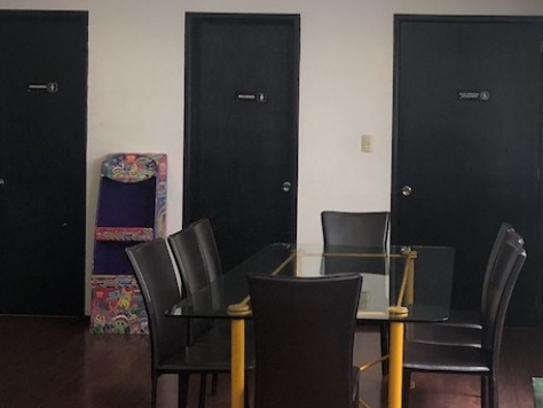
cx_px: 414
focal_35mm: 63
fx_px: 989
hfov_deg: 30.2
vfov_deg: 23.2
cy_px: 142
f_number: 1.8
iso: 25
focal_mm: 4
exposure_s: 1/30
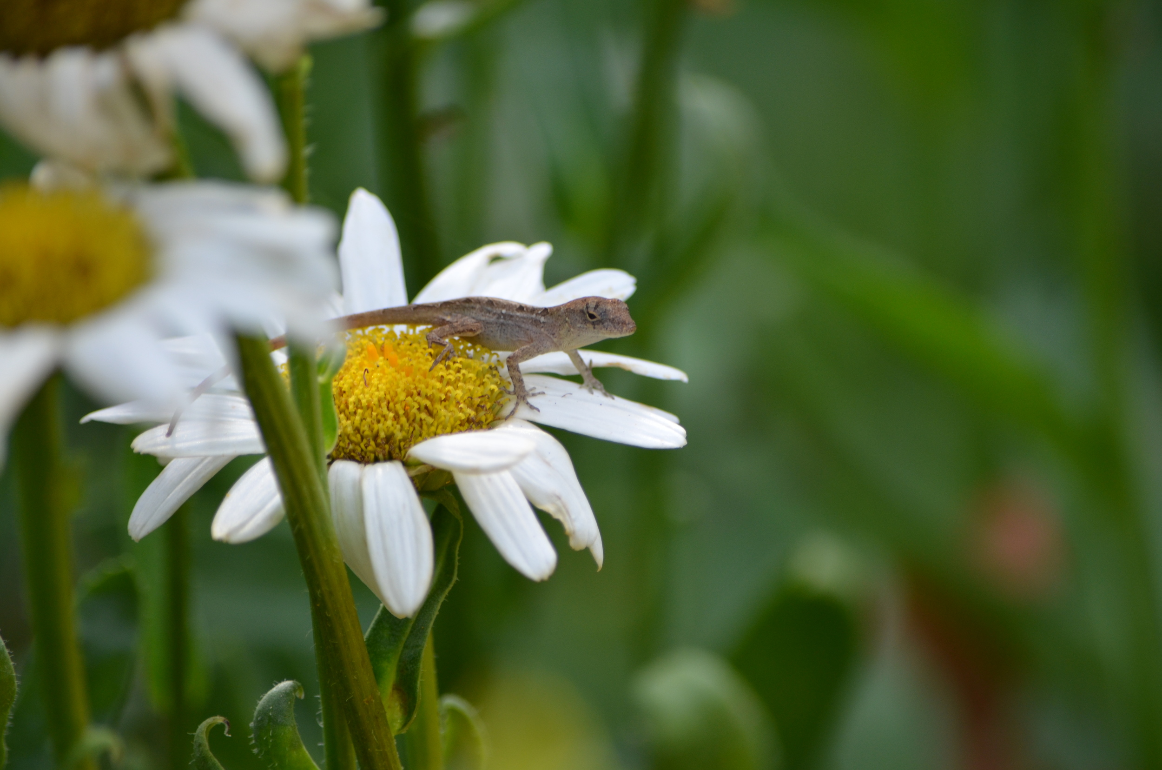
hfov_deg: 4.6
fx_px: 14495
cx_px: 581
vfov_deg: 3.0
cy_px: 385
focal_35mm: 450
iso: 400
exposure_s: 1/400
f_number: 5.6
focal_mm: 300
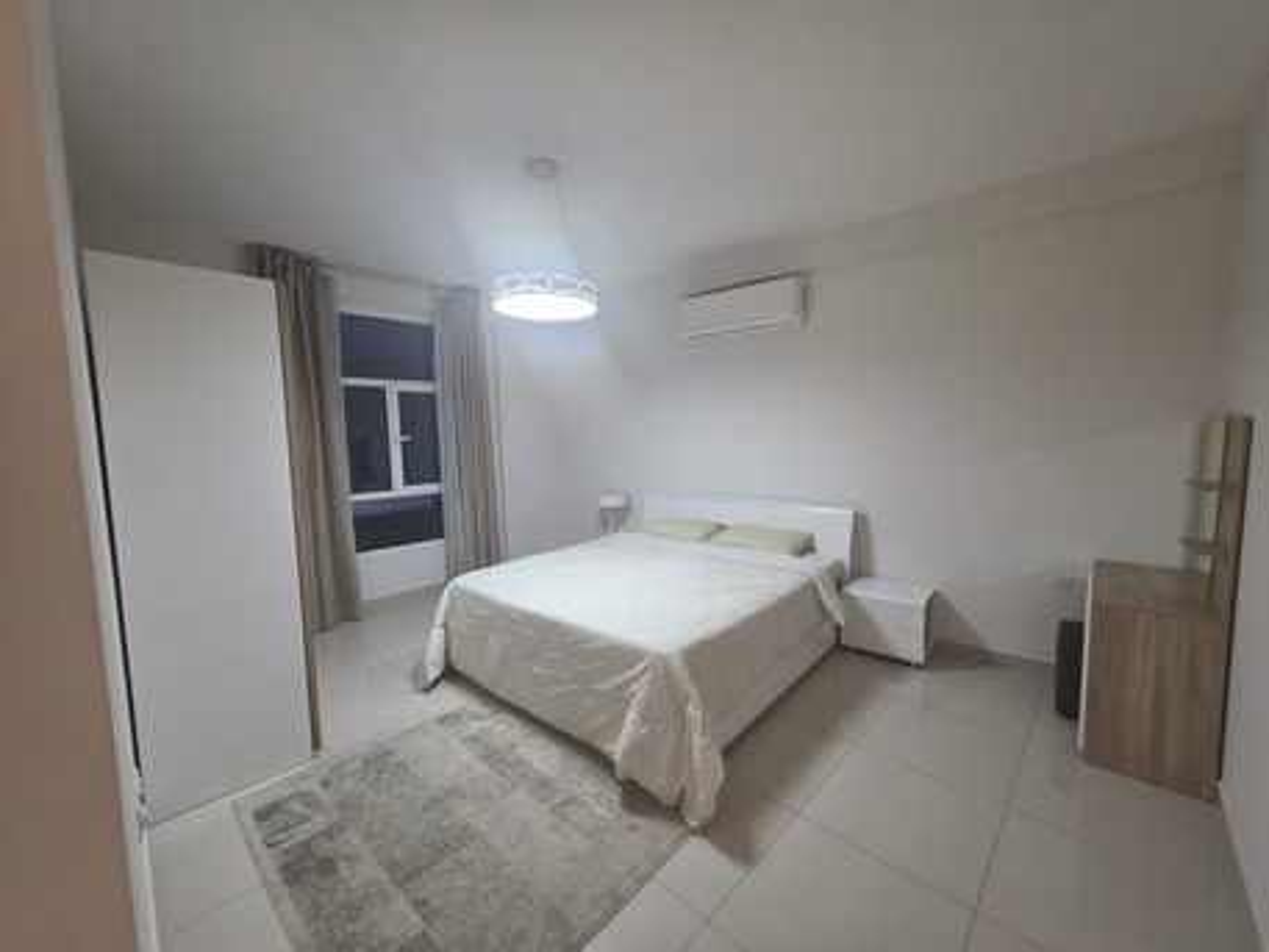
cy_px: 476
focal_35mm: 13
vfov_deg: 89.9
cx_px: 634
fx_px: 477
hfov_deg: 106.2
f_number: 1.9
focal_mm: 2.2
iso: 250
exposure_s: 1/50
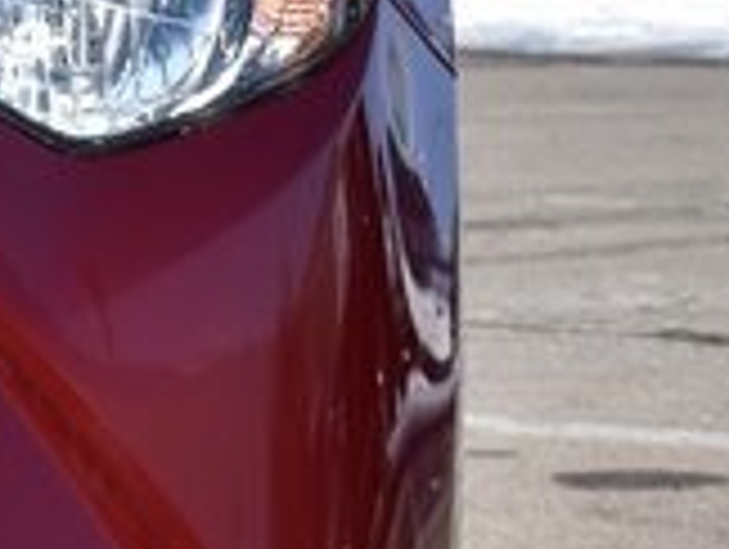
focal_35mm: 474
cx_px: -1292
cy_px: 97
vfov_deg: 3.1
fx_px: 9997
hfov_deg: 4.1
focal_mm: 52
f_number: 11
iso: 400
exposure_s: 1/400
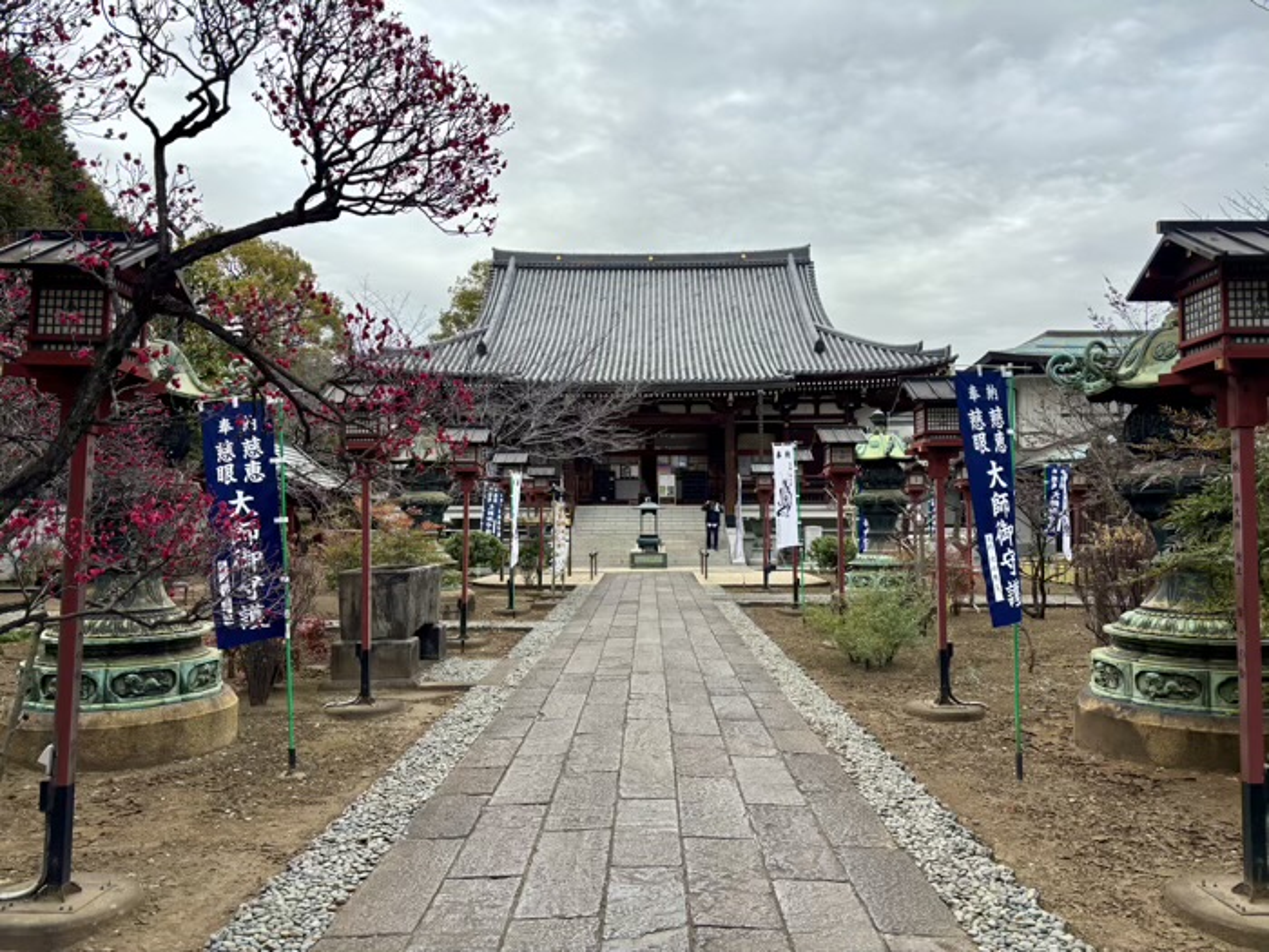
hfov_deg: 67.3
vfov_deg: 53.1
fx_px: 953
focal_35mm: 26
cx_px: 634
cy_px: 476
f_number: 1.6
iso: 50
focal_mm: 5.96
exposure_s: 1/525
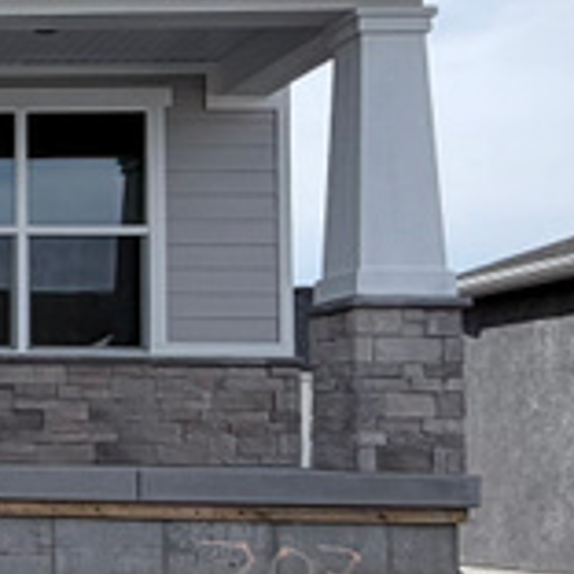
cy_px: 390
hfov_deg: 16.6
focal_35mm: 81
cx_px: -548
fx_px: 1520
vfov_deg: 21.3
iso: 32
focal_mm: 2.22
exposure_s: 1/1145
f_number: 2.2
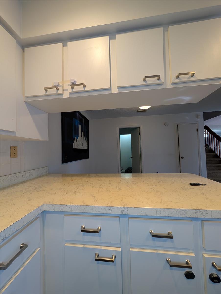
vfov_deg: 110.5
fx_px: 102
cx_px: 110
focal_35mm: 12
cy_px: 147
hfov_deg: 94.6
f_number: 1.7
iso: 56
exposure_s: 1/40
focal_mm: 2.02
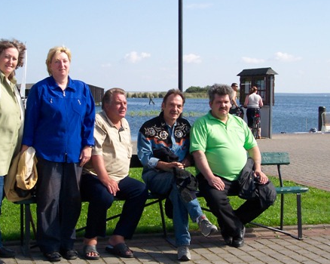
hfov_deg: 27.1
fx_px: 683
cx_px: 140
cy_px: 111
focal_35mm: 70
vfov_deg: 21.8
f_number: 5.6
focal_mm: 10.7
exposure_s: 1/500
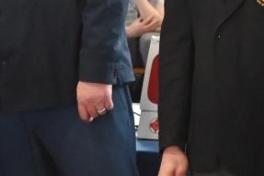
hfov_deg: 8.9
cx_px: 397
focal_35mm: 225
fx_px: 1649
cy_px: -30
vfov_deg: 6.1
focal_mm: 42
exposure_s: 1/200
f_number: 7.1
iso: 6400
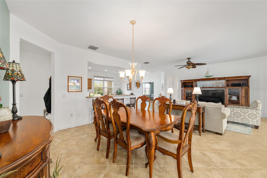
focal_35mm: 14
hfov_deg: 104.3
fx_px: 104
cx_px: 134
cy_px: 89
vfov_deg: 81.2
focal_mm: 14
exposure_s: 1/20
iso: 500
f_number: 8
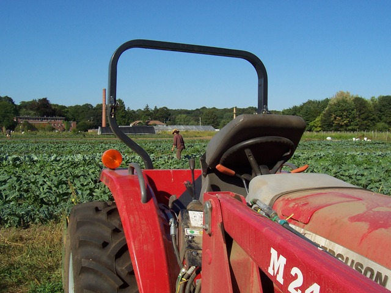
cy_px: 146
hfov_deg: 50.1
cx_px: 196
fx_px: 418
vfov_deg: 38.7
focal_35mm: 37
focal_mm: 5.6
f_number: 5.6
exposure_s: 1/750
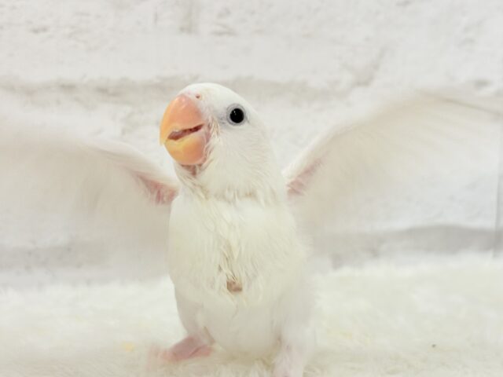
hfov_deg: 36.8
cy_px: 188
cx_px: 252
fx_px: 756
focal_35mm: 52
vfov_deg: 28.0
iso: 80
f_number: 1.6
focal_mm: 5.96
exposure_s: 1/100
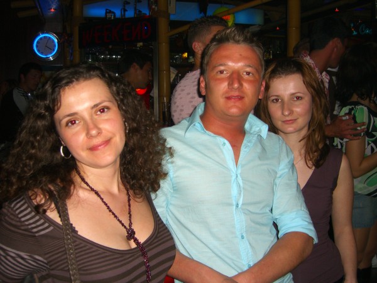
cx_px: 188
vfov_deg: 37.7
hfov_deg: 49.0
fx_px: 414
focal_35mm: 38
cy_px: 142
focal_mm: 7.9
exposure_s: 1/60
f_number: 2.8
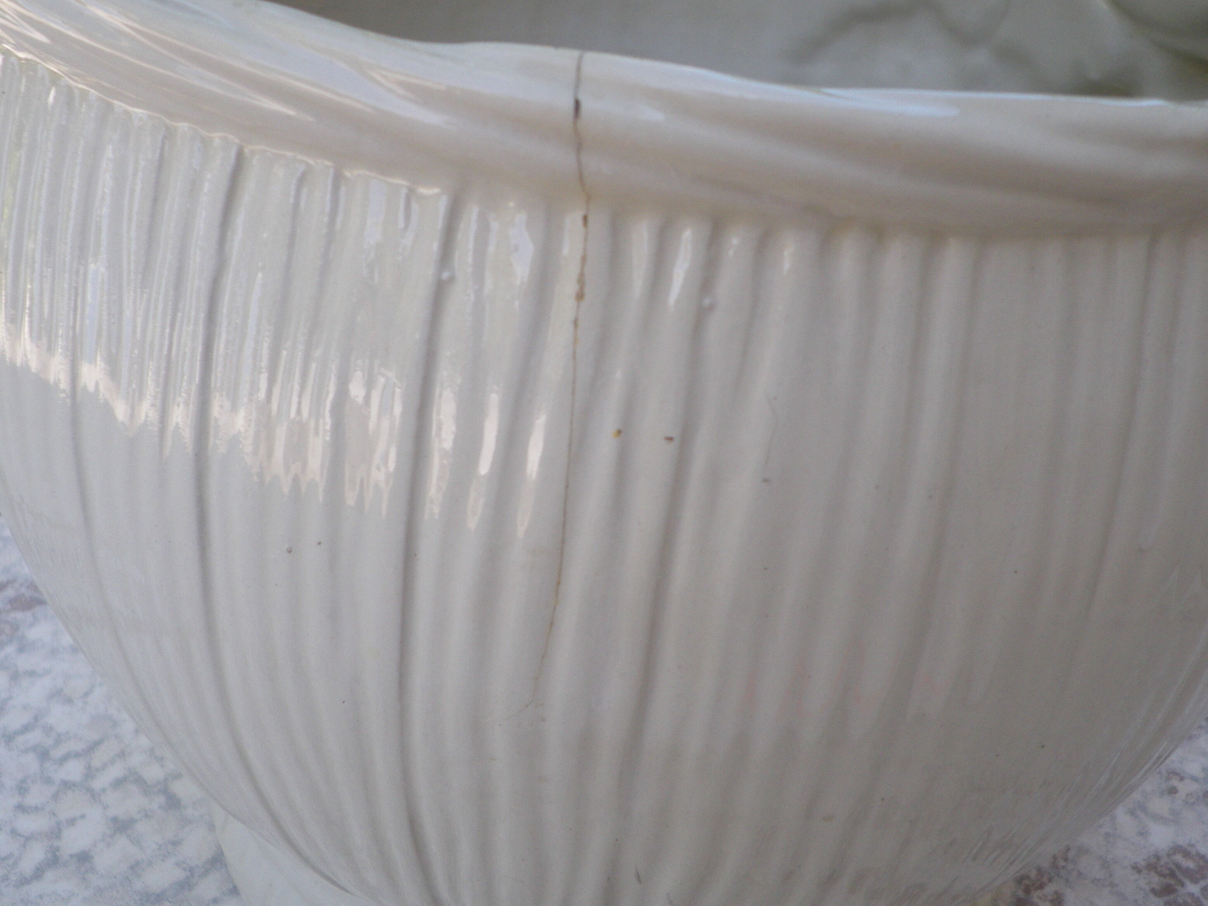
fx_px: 1256
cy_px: 418
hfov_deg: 51.3
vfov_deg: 39.6
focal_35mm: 36
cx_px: 646
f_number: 2.6
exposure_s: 1/320
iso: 64
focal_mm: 4.9
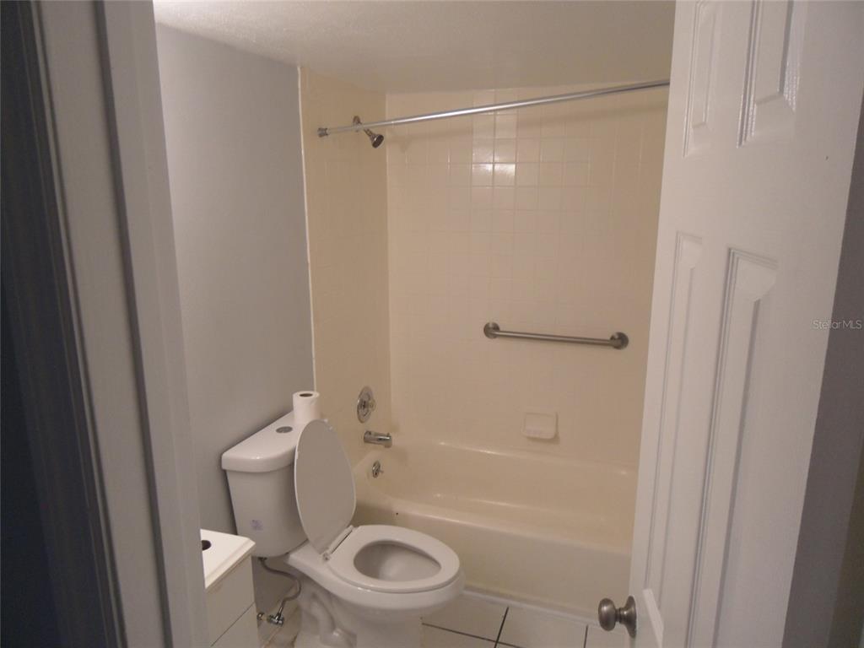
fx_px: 599
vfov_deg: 56.8
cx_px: 432
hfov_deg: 71.6
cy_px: 324
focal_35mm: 24
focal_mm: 4.3
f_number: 2.8
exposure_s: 1/45
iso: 160
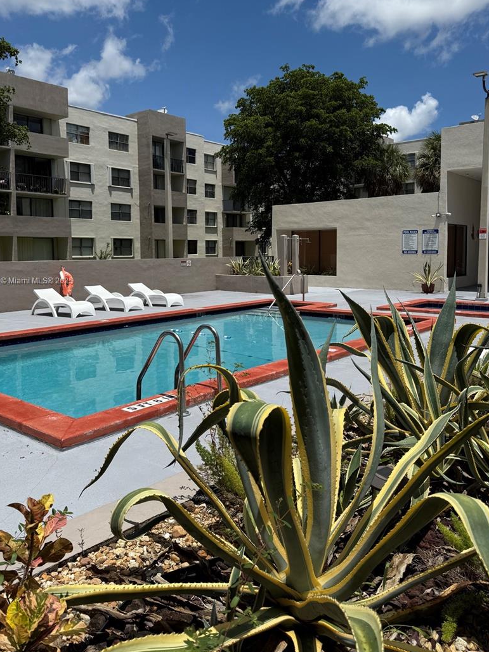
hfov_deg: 49.7
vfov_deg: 63.2
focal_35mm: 28
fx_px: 528
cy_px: 281
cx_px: 242
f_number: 1.78
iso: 80
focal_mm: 6.76
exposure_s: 1/9091
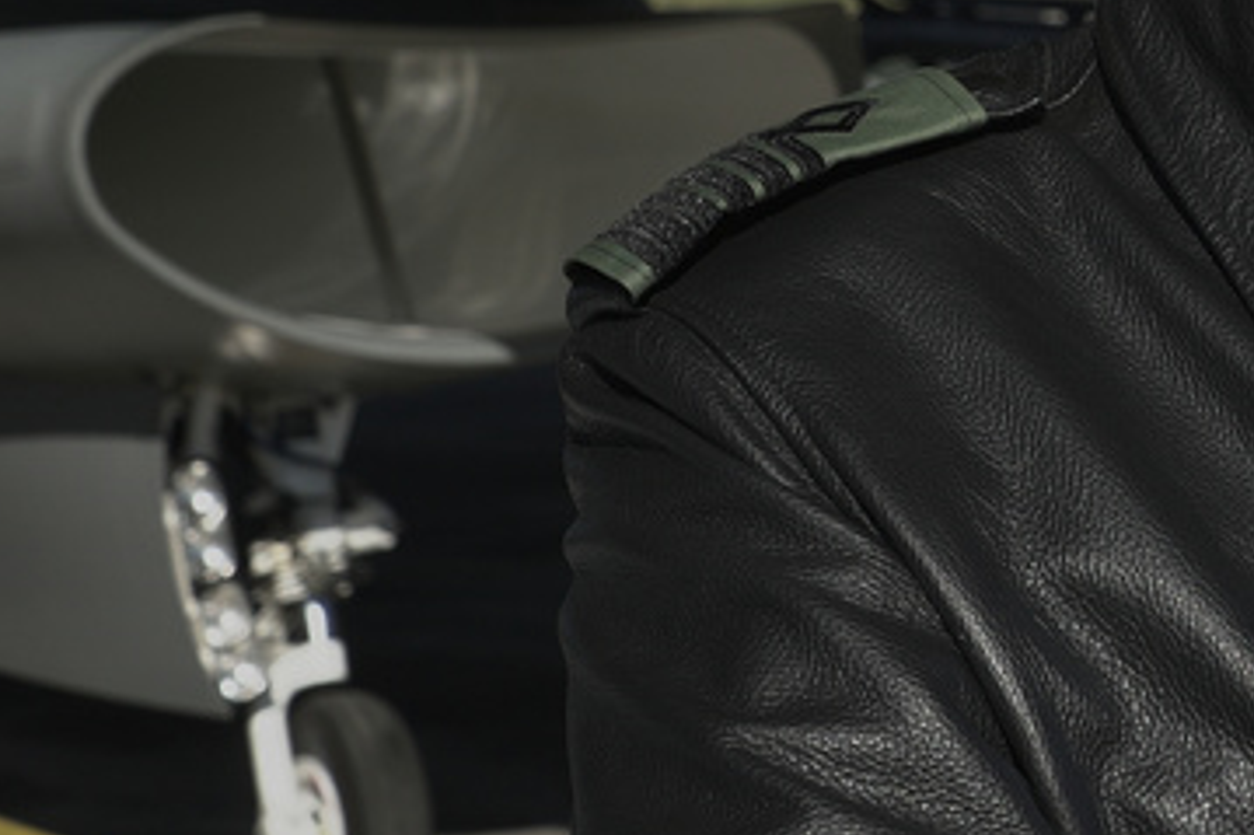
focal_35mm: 154
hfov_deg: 13.1
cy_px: 96
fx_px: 5362
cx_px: 1369
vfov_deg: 8.9
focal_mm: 54
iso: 320
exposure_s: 1/50
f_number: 11
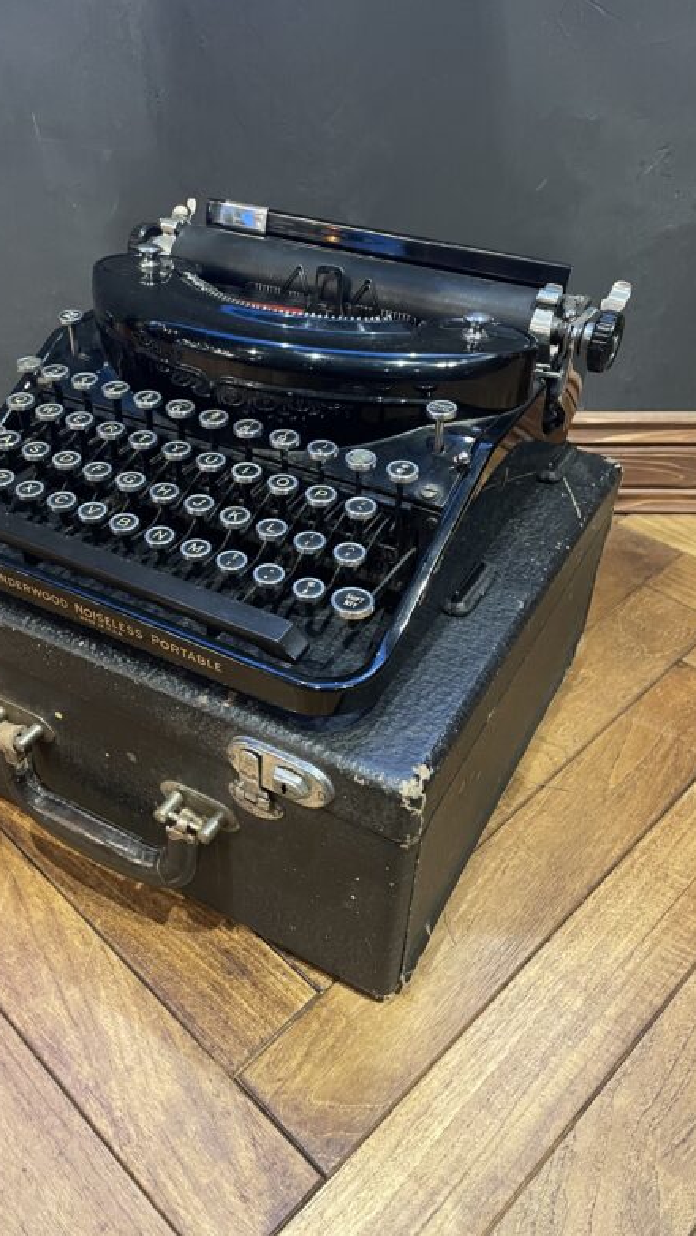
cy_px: 606
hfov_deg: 39.9
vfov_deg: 66.0
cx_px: 252
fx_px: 950
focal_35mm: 29
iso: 500
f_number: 1.6
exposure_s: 1/33
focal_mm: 4.2
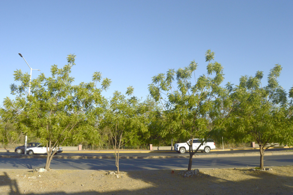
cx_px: 146
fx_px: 220
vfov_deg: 47.9
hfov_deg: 67.4
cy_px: 98
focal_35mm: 27
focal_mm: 18
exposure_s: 1/4000
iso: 500
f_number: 5.6
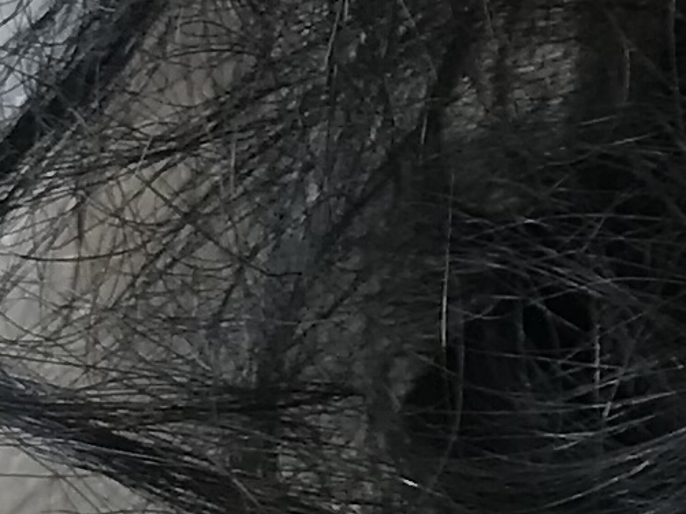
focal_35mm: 225
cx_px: 314
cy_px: -752
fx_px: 4457
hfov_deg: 8.8
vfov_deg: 6.3
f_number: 1.8
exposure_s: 1/665
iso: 20
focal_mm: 3.99
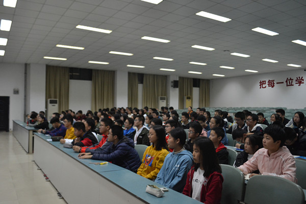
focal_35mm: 30
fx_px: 255
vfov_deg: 43.5
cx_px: 153
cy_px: 102
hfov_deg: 62.0
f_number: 3.8
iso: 1100
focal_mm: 20
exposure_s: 1/60
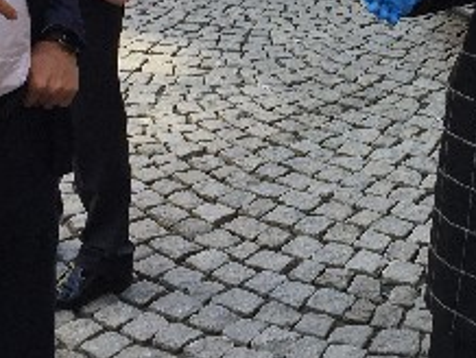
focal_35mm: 89
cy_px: -63
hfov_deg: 21.5
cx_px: 432
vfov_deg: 16.0
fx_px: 1225
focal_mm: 4.15
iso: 32
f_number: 2.2
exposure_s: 1/507
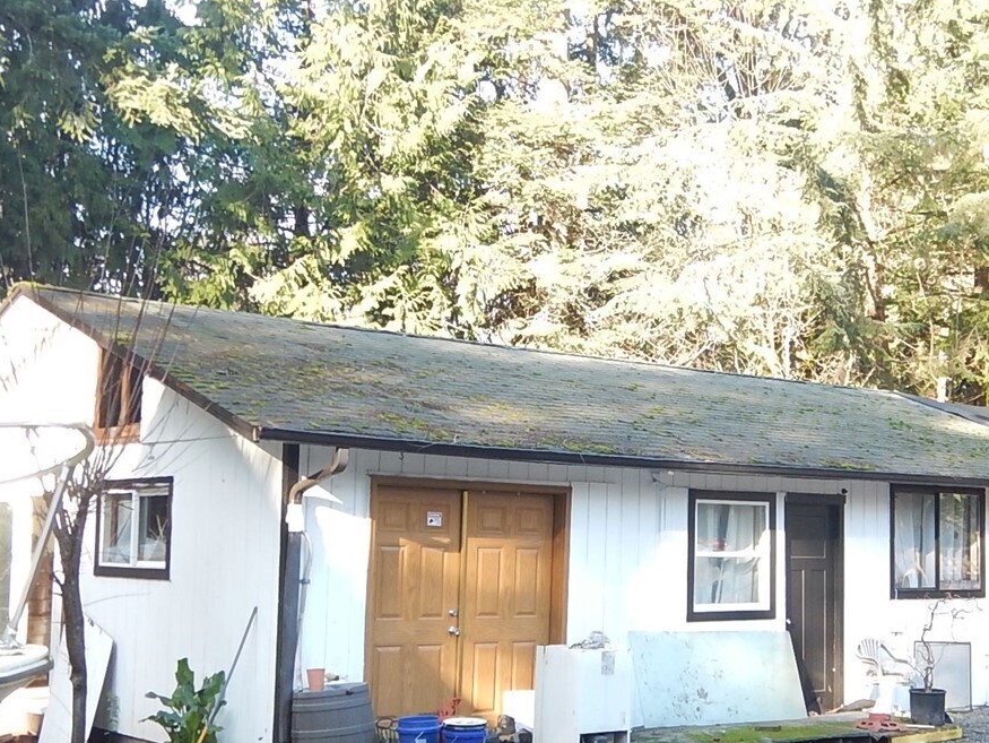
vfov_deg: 27.5
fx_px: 1515
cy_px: 418
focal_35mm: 53
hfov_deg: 36.0
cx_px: 608
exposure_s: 1/160
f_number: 2.8
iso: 180
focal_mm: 5.1
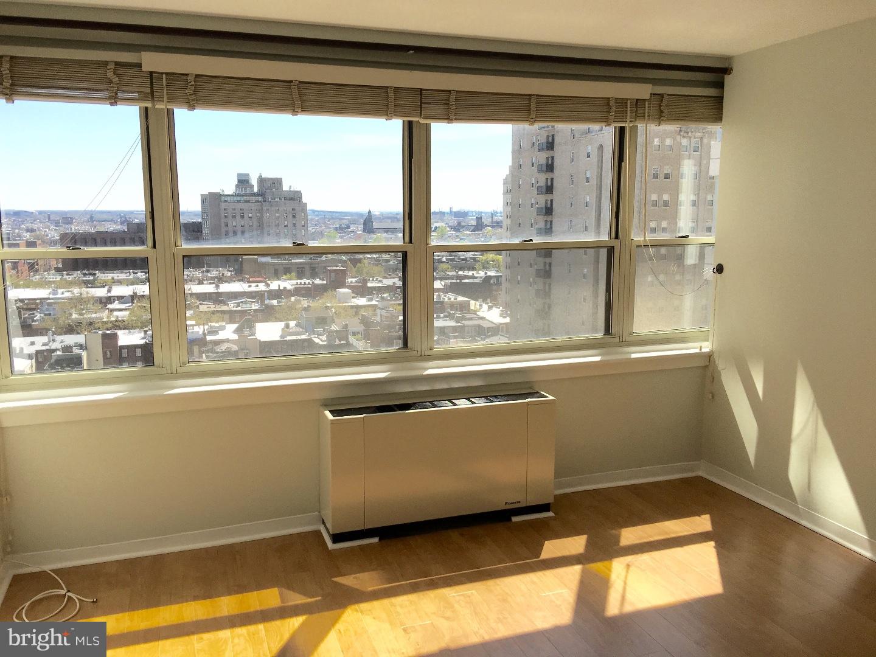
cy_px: 328
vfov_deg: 48.2
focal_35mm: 29
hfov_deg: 61.7
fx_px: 734
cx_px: 438
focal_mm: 4.15
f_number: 2.2
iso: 25
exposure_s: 1/1202
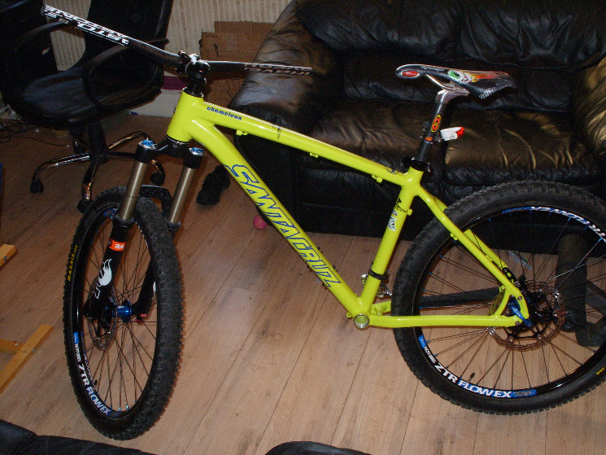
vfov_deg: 37.7
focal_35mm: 38
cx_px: 303
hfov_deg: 49.0
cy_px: 228
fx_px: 665
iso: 400
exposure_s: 1/30
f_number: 2.8
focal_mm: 7.8
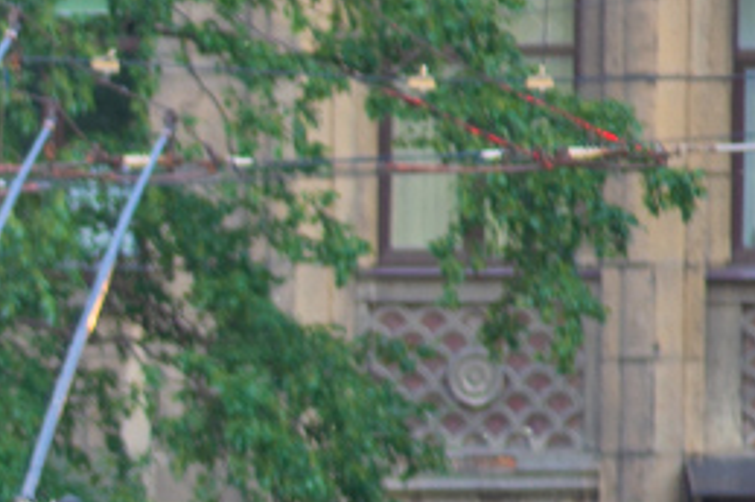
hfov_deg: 2.2
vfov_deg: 1.5
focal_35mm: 928
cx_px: -982
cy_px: 584
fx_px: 19438
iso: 100
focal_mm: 200
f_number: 3.2
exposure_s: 1/125
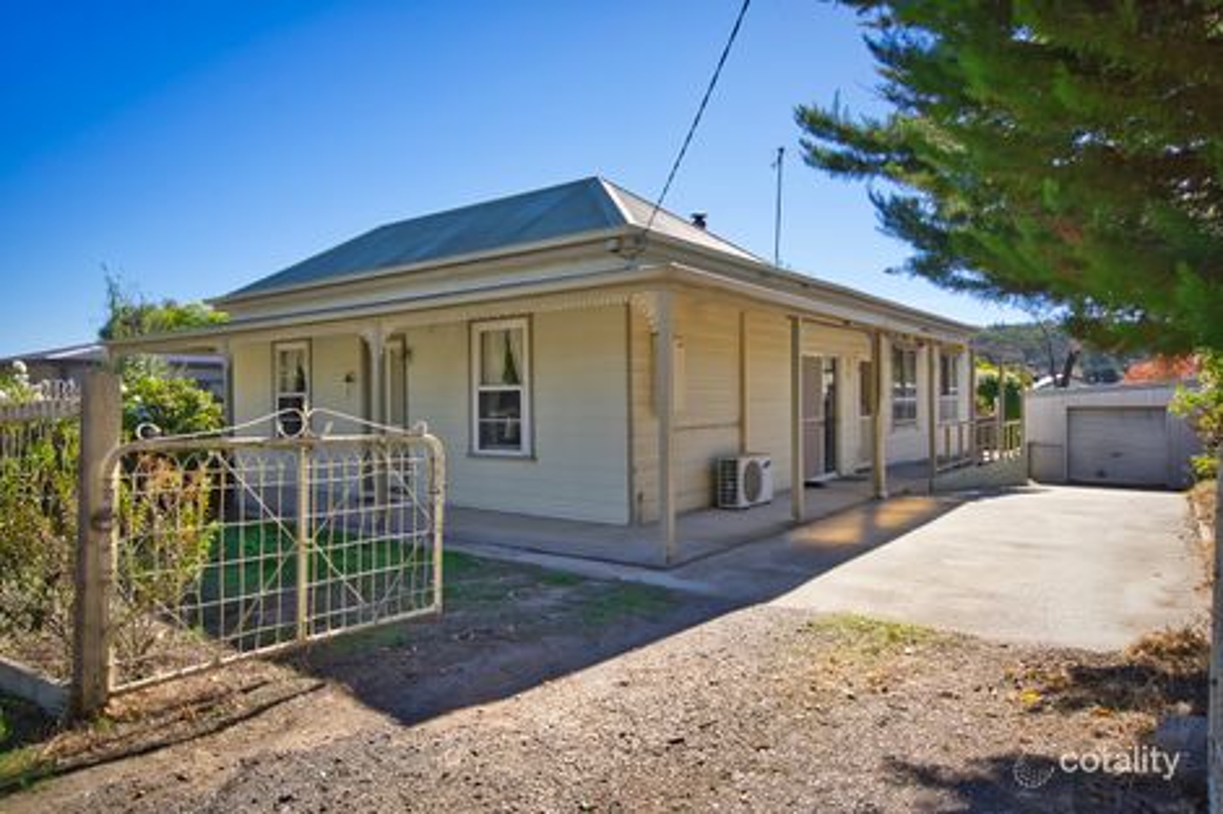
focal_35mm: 22
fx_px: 747
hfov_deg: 78.6
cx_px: 612
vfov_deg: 57.2
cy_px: 407
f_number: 10
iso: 100
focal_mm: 22
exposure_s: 1/100
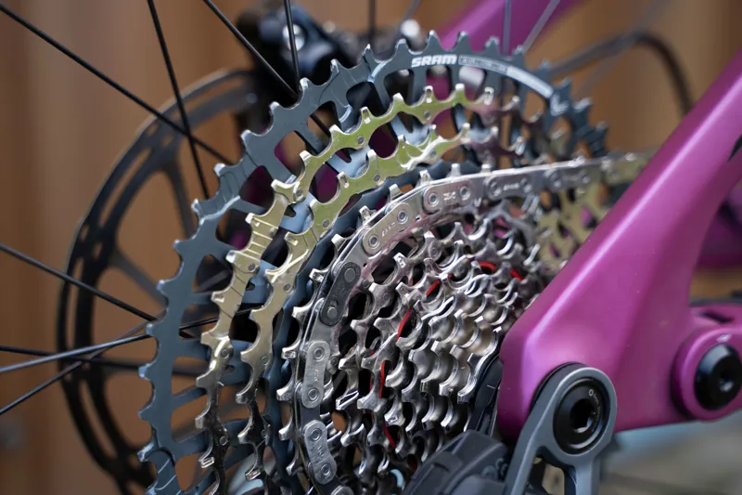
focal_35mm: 75
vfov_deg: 18.2
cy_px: 248
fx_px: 1545
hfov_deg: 27.0
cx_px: 371
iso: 100
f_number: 3.5
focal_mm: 75
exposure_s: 1/60
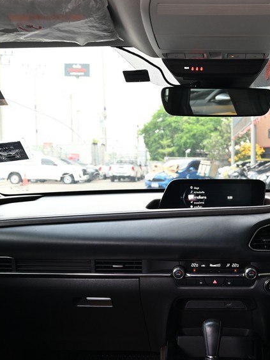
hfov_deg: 31.4
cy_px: 226
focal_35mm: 45
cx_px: 213
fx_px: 468
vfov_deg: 41.8
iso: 400
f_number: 5.6
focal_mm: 24
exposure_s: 1/30
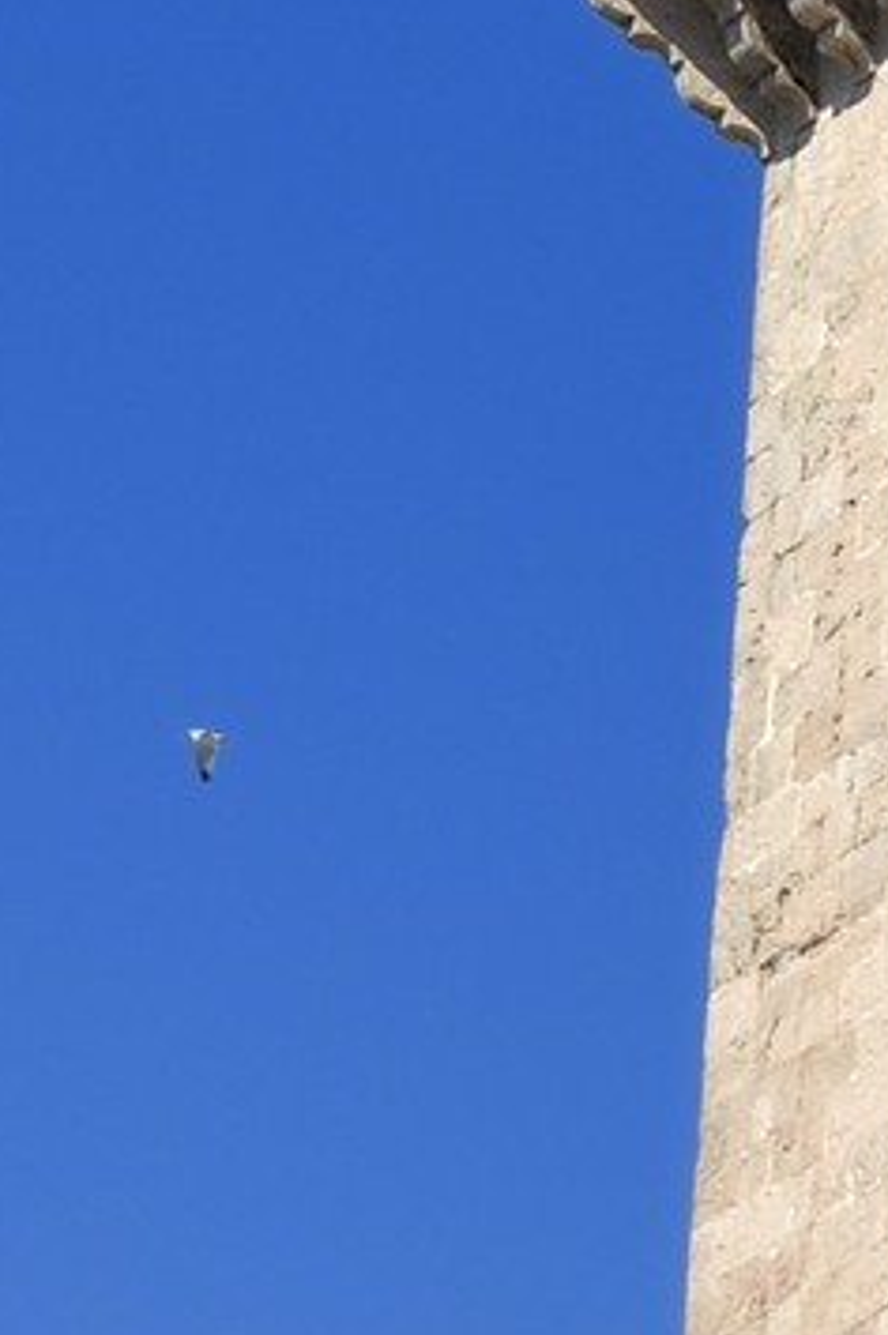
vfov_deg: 6.3
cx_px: 2863
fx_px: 12048
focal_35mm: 325
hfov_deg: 4.1
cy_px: 1472
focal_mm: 48
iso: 200
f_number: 13
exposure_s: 1/320
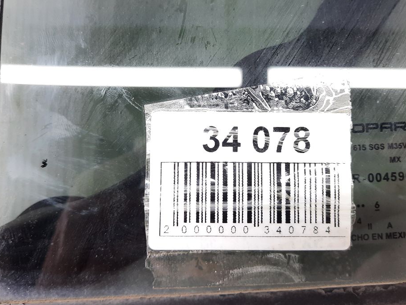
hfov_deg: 55.3
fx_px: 387
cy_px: 122
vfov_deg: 42.7
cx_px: 213
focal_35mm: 33
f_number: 2
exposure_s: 1/50
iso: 160
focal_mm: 4.6
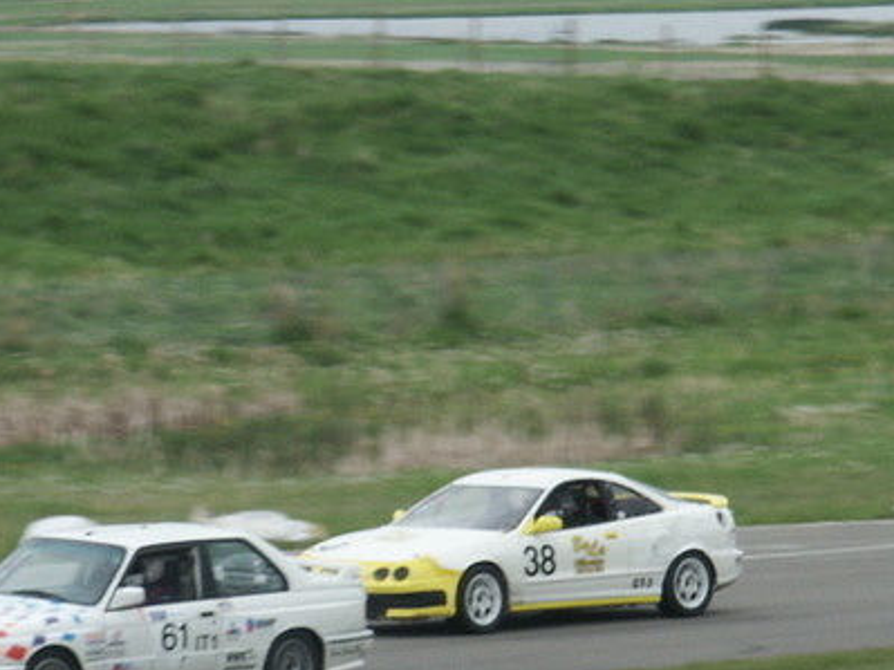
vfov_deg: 3.7
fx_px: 10353
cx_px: 323
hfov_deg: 4.9
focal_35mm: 401
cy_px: 576
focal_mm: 50.69
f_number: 8
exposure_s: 1/180
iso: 100
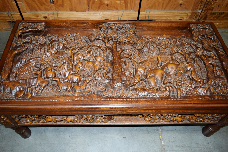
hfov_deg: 61.9
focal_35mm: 30
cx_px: 114
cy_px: 76
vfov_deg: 43.7
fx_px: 190
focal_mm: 20
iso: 800
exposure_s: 1/60
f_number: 3.8
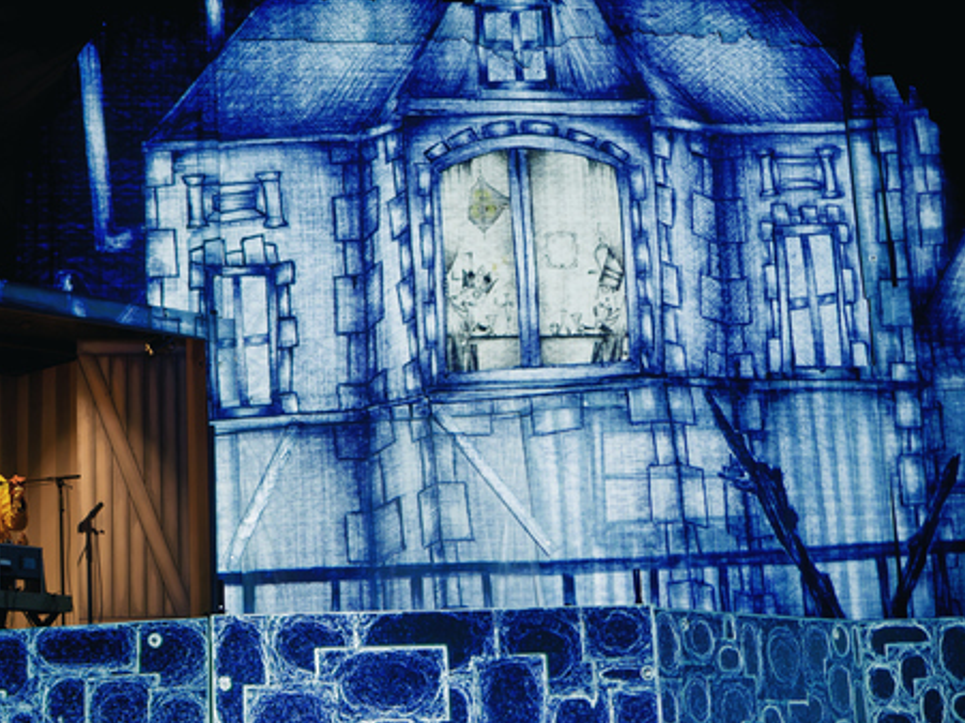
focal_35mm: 71
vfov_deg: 20.7
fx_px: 1979
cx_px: 347
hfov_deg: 27.3
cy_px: 332
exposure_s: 1/60
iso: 500
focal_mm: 25
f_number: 1.7
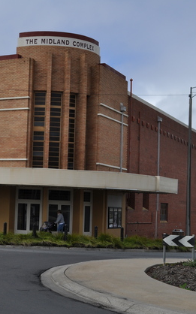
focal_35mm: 68
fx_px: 580
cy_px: 156
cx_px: 3
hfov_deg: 18.7
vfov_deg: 30.3
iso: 200
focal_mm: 29
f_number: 11
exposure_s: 1/400
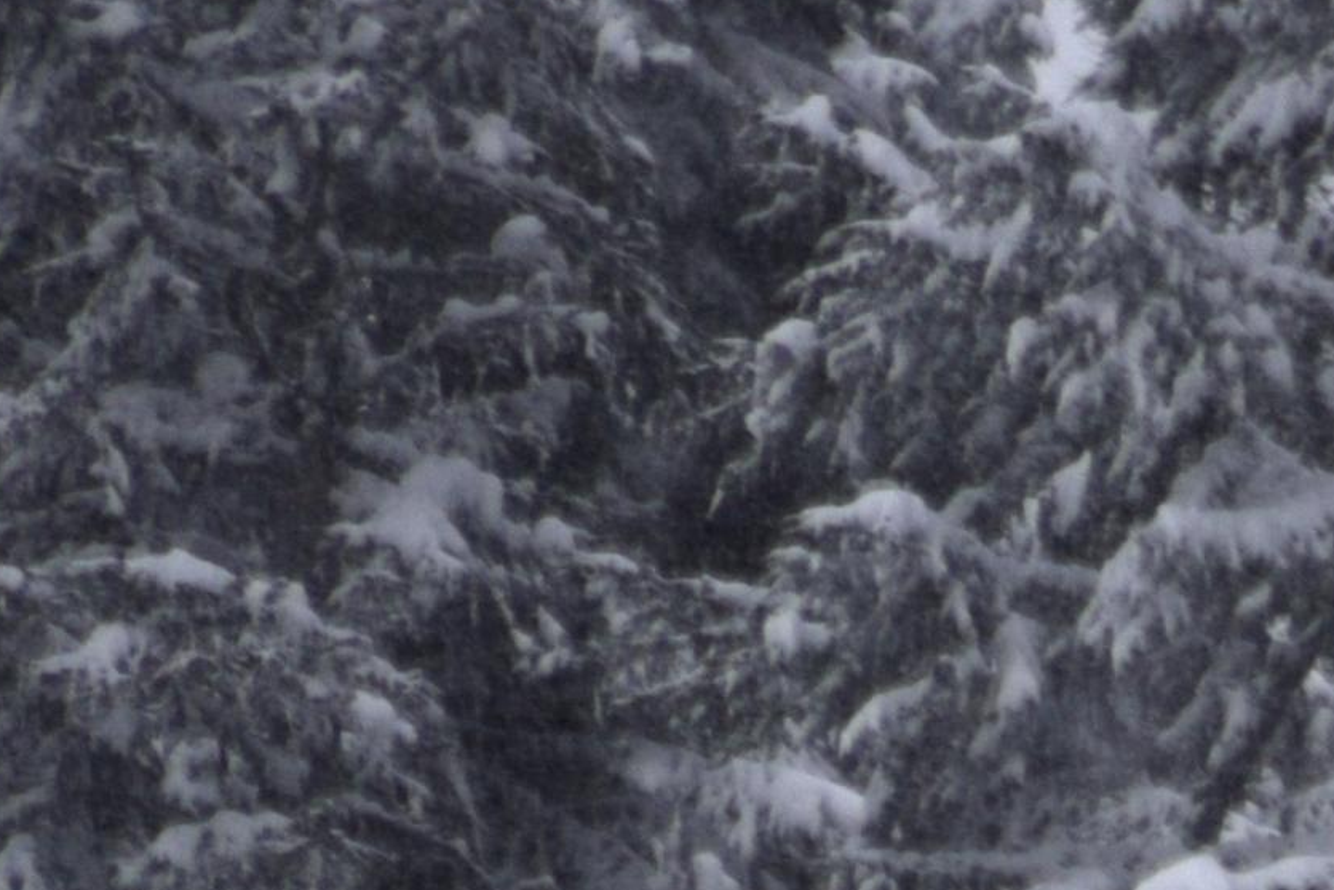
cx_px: 4707
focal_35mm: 2162
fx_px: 80123
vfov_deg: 0.6
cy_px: 2985
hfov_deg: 1.0
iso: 160
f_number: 5.6
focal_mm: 300
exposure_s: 1/800
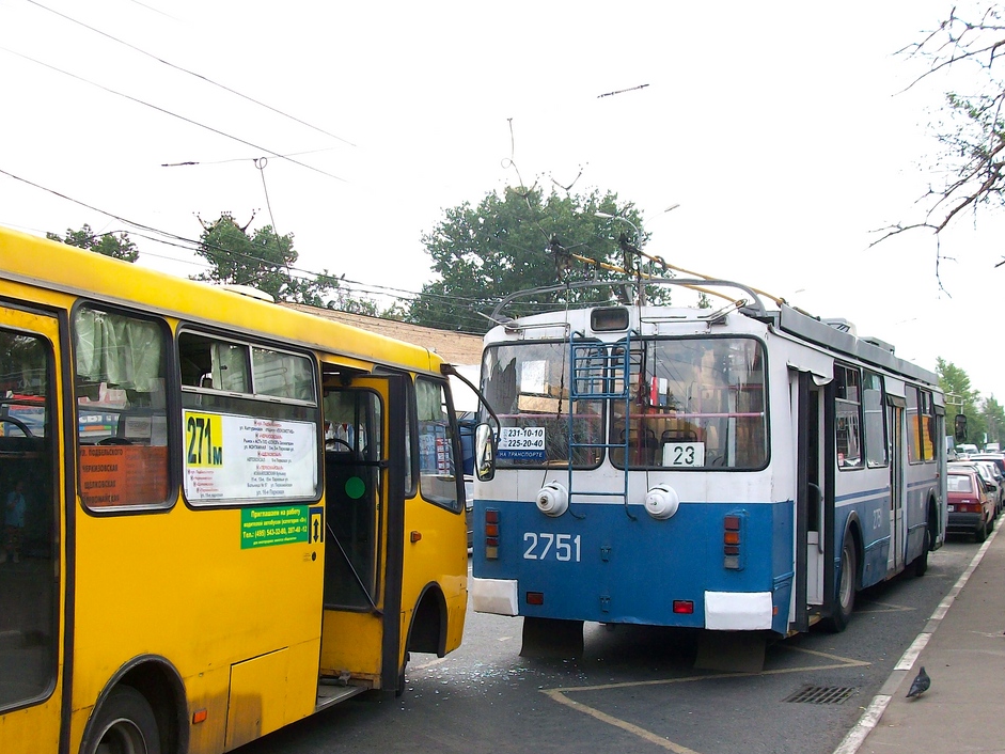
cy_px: 393
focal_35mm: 37
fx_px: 1074
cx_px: 493
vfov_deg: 38.7
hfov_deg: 50.1
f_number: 2.8
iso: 64
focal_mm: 5.7
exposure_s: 1/299
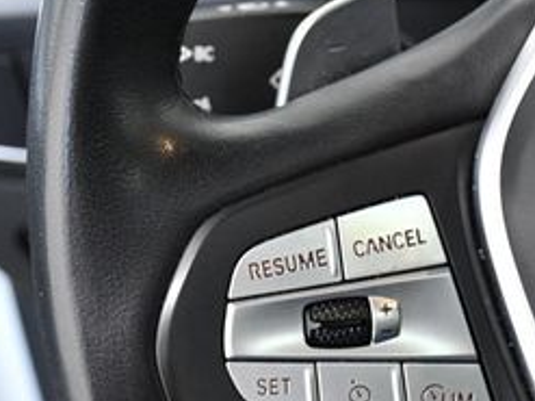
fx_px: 2194
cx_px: 299
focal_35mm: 142
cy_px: 238
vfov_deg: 10.4
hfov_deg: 13.9
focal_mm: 38
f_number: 5.6
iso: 2500
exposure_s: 1/125
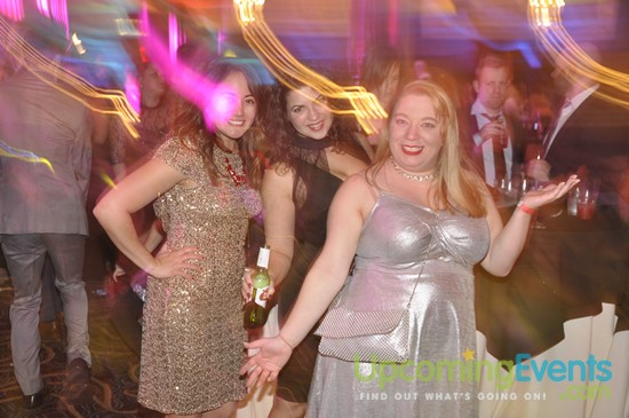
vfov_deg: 31.8
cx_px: 314
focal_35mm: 42
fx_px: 733
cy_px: 209
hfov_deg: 46.5
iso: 400
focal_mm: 28
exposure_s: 1
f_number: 5
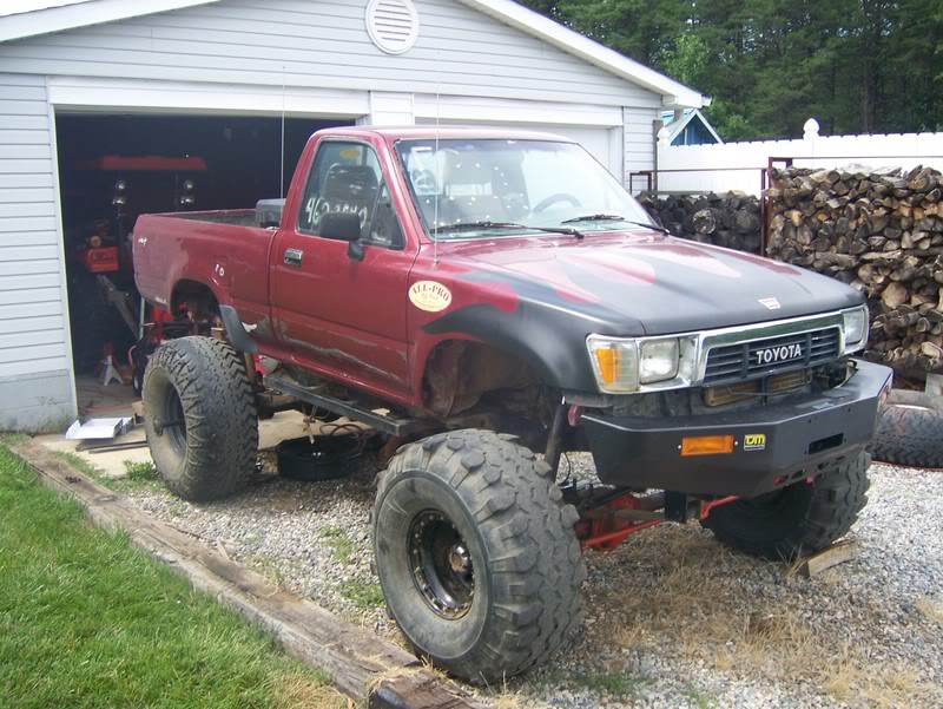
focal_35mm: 36
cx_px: 472
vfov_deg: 39.7
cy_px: 354
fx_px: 981
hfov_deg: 51.3
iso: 80
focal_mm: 6
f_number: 2.8
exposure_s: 1/400
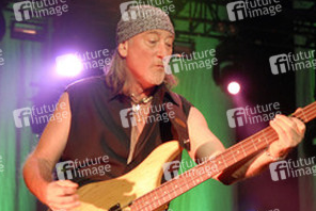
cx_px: 160
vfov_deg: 12.6
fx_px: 958
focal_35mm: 109
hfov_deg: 18.7
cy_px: 142
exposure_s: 1/125
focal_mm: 48
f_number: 3.5
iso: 800
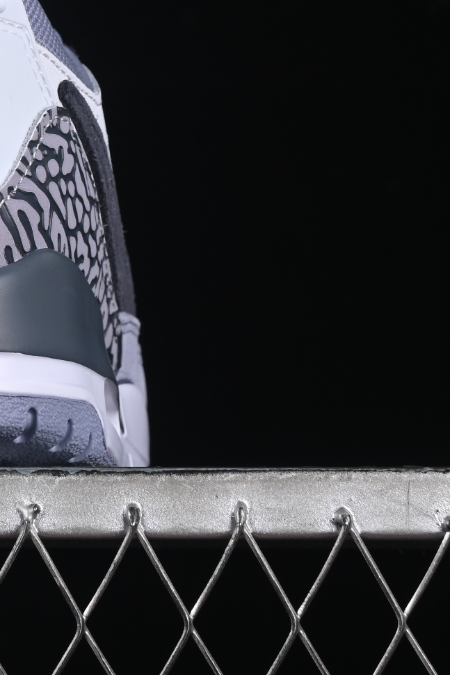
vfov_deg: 9.5
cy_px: 61
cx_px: -274
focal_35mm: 215
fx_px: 4032
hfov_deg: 6.3
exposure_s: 1/80
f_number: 8
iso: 160
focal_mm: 50
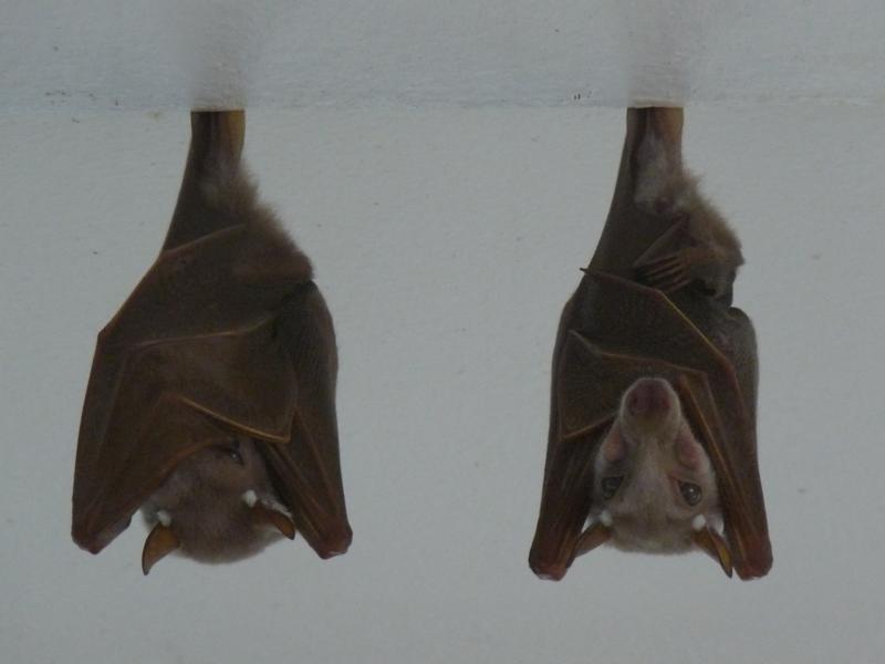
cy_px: 332
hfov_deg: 4.3
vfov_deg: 3.2
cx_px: 442
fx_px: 11888
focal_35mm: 465
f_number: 3.7
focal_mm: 57.6
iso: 400
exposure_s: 1/60
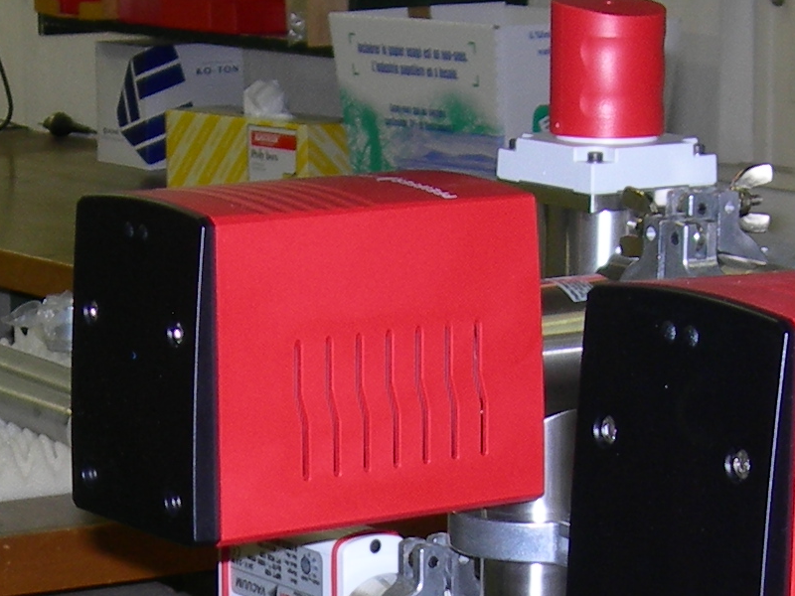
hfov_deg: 13.5
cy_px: 847
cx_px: 275
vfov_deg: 9.9
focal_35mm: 146
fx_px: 3353
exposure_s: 1/60.1
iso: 50
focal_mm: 7.8
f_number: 2.8
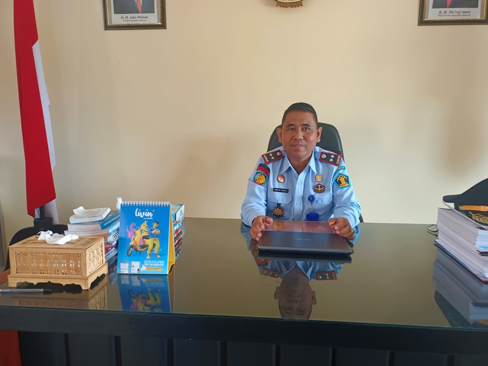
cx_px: 244
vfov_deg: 54.9
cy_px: 183
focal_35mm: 25
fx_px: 352
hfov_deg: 69.4
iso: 996
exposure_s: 1/50
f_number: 1.79
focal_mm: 4.71
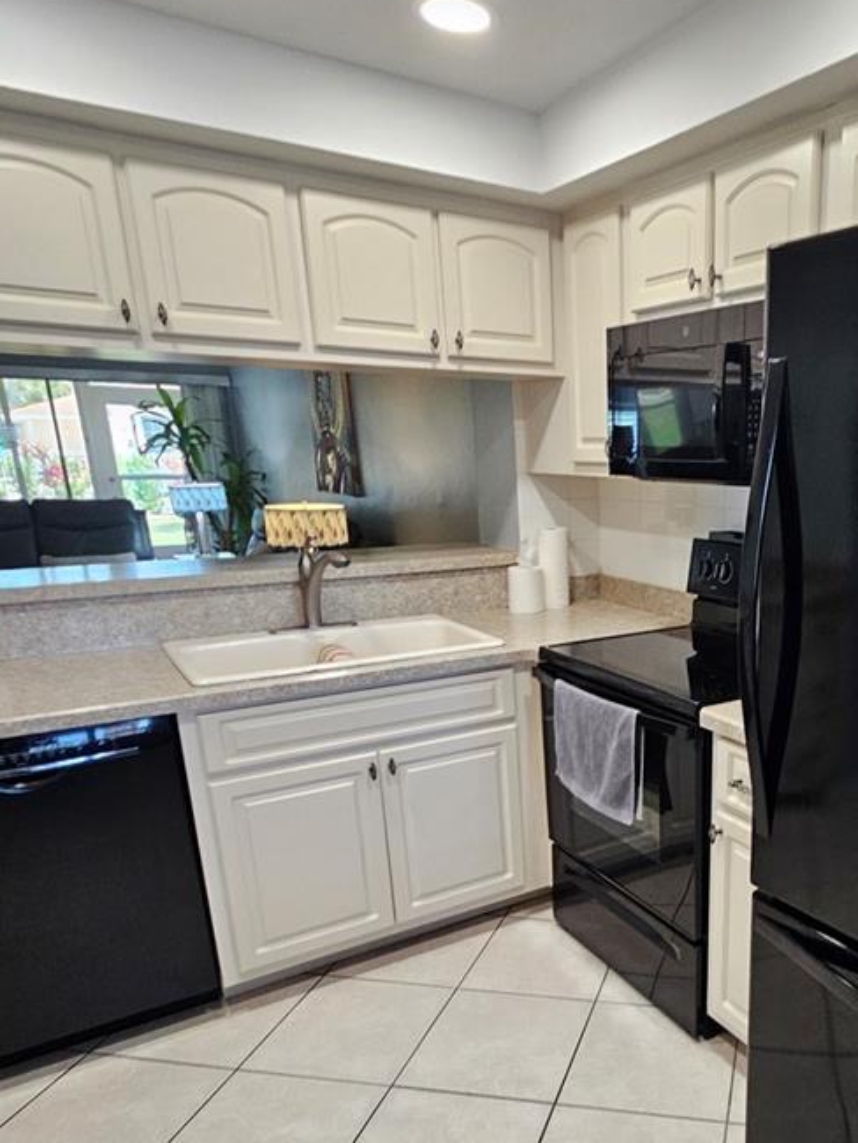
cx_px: 693
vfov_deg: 69.8
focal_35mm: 24
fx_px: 793
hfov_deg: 52.9
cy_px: 749
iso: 160
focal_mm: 2.2
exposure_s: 1/60
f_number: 2.2
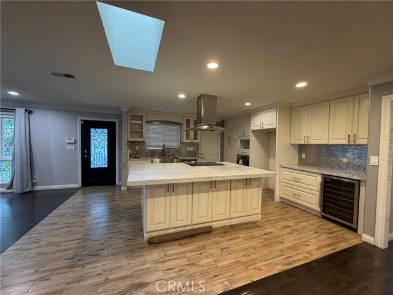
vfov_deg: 85.7
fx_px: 159
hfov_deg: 102.1
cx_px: 196
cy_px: 148
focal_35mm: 14
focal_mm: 2.22
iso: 250
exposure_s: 1/60
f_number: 2.2
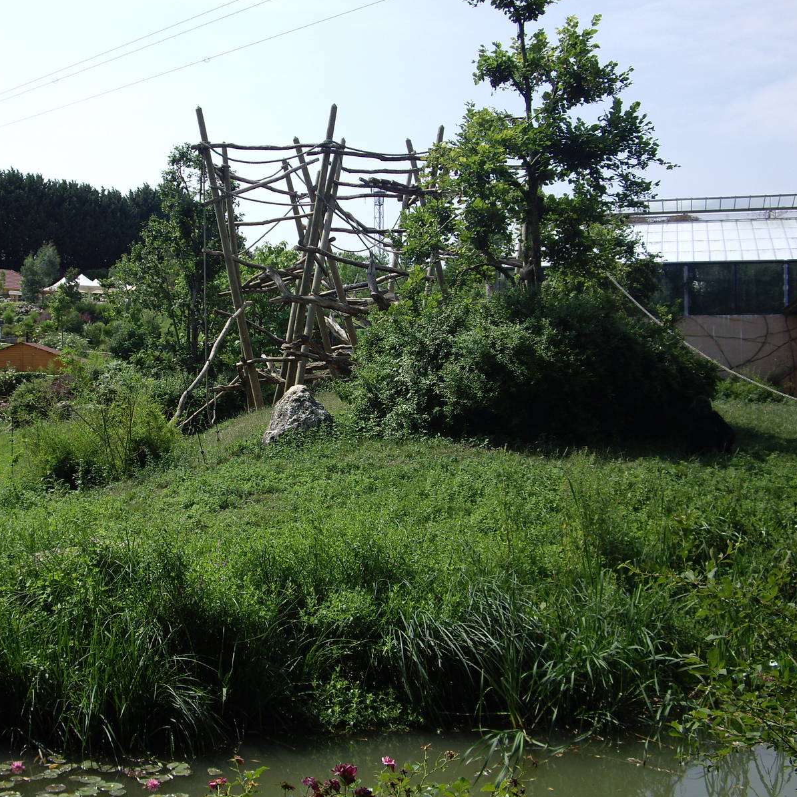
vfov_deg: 37.6
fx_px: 1172
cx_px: 324
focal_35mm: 45
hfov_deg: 37.4
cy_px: 398
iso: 50
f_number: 5.6
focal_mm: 7.9
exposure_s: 1/200
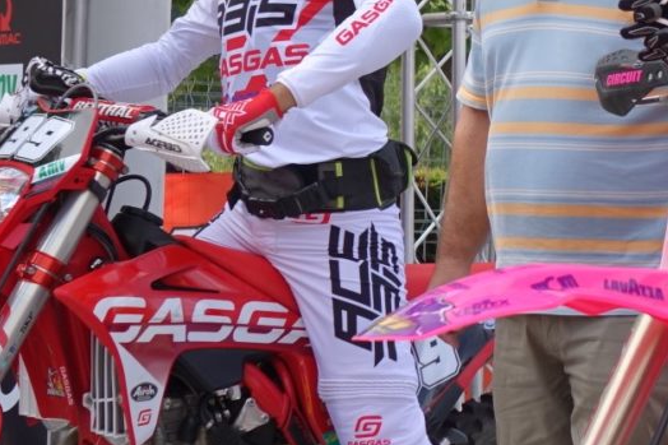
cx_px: 641
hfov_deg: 12.4
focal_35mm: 164
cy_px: -47
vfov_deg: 8.3
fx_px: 3042
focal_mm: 19.37
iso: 125
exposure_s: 1/500
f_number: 2.8
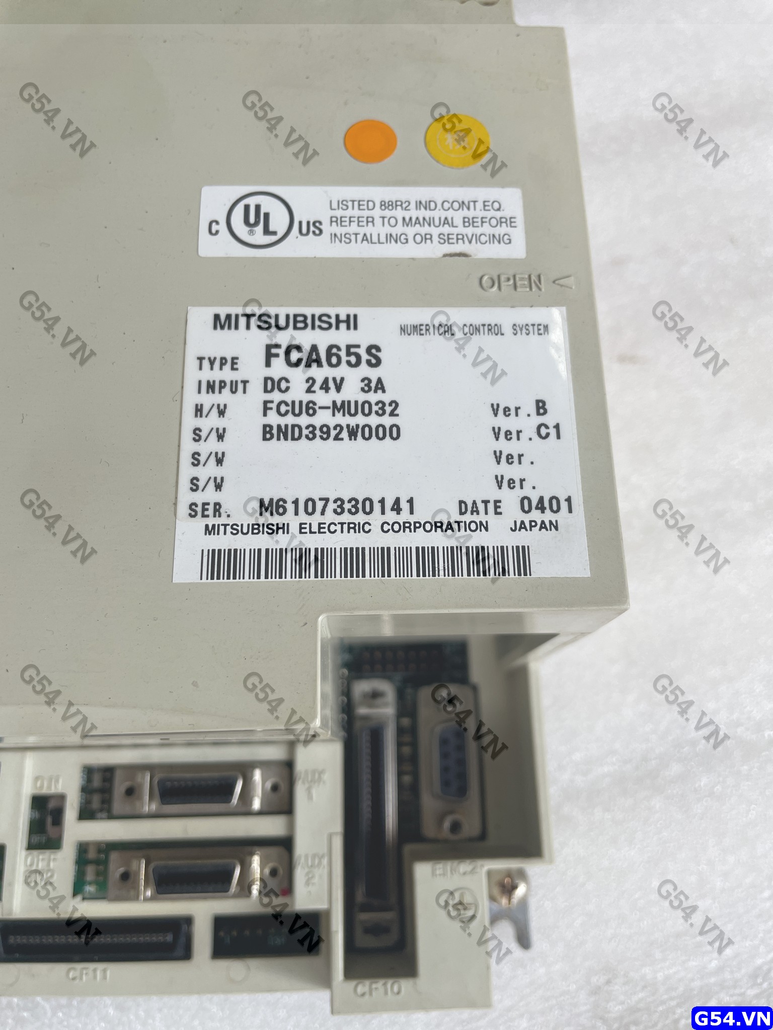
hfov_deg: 53.1
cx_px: 386
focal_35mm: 26
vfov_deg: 67.3
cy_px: 515
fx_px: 774
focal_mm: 4.2
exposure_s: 1/121
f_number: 1.6
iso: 50
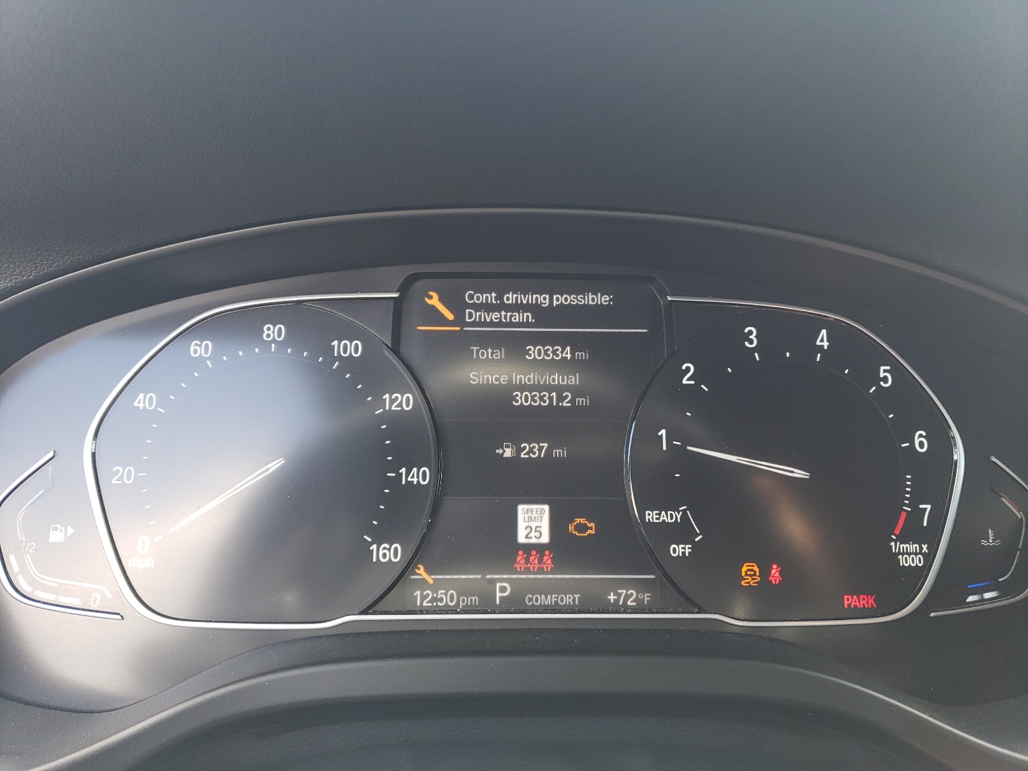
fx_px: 772
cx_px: 514
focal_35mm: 26
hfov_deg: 67.3
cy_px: 386
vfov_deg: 53.1
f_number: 1.5
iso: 90
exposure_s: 1/120
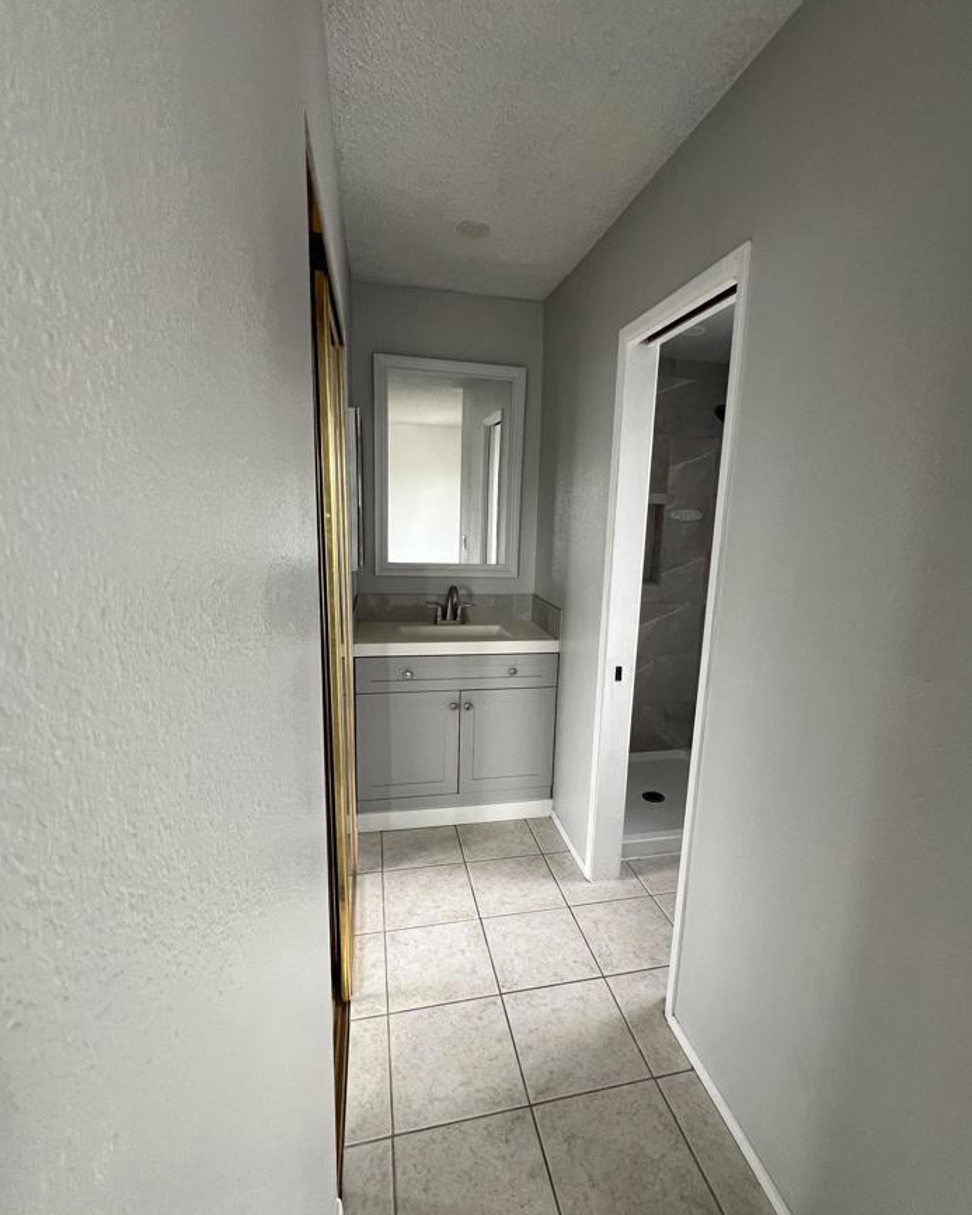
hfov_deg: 84.0
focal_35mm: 15
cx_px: 508
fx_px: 539
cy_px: 620
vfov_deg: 96.8
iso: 200
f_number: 1.8
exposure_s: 1/120
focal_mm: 1.57
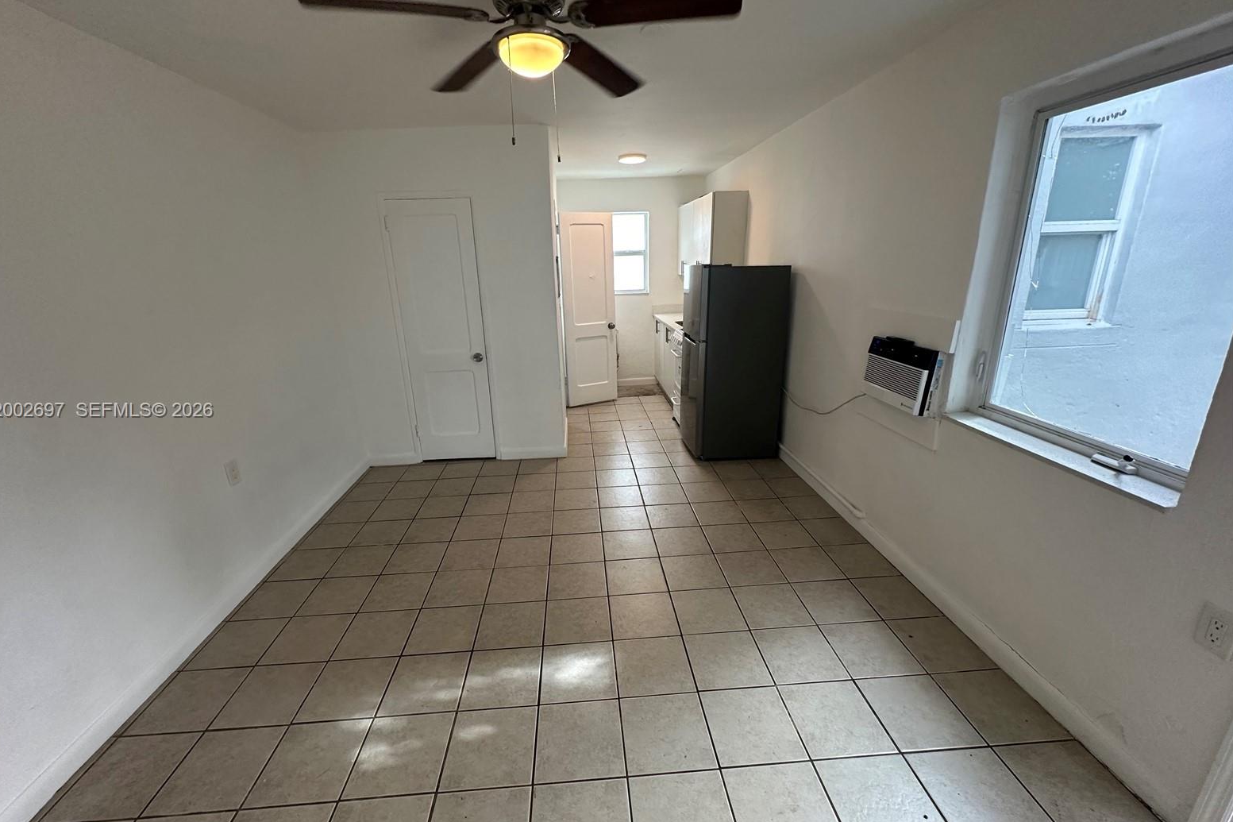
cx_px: 601
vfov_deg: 77.3
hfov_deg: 100.4
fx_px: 514
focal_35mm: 15
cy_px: 411
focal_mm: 2.22
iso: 250
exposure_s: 1/120
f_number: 2.2
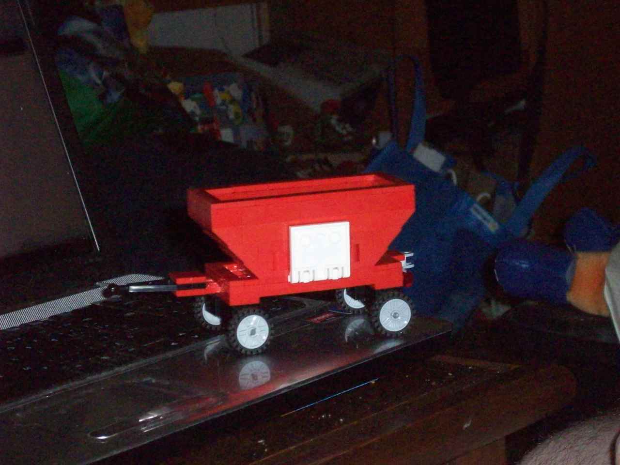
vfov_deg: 13.3
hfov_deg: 17.7
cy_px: 232
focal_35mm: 111
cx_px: 310
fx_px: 1988
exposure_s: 1/128
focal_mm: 18.6
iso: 800
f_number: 5.2
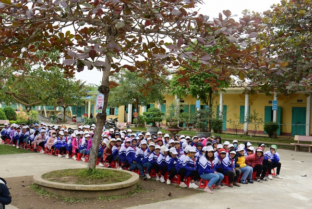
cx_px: 156
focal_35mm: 38
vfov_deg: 35.1
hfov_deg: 50.7
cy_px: 104
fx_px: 329
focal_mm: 38
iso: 320
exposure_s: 1/100
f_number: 6.3
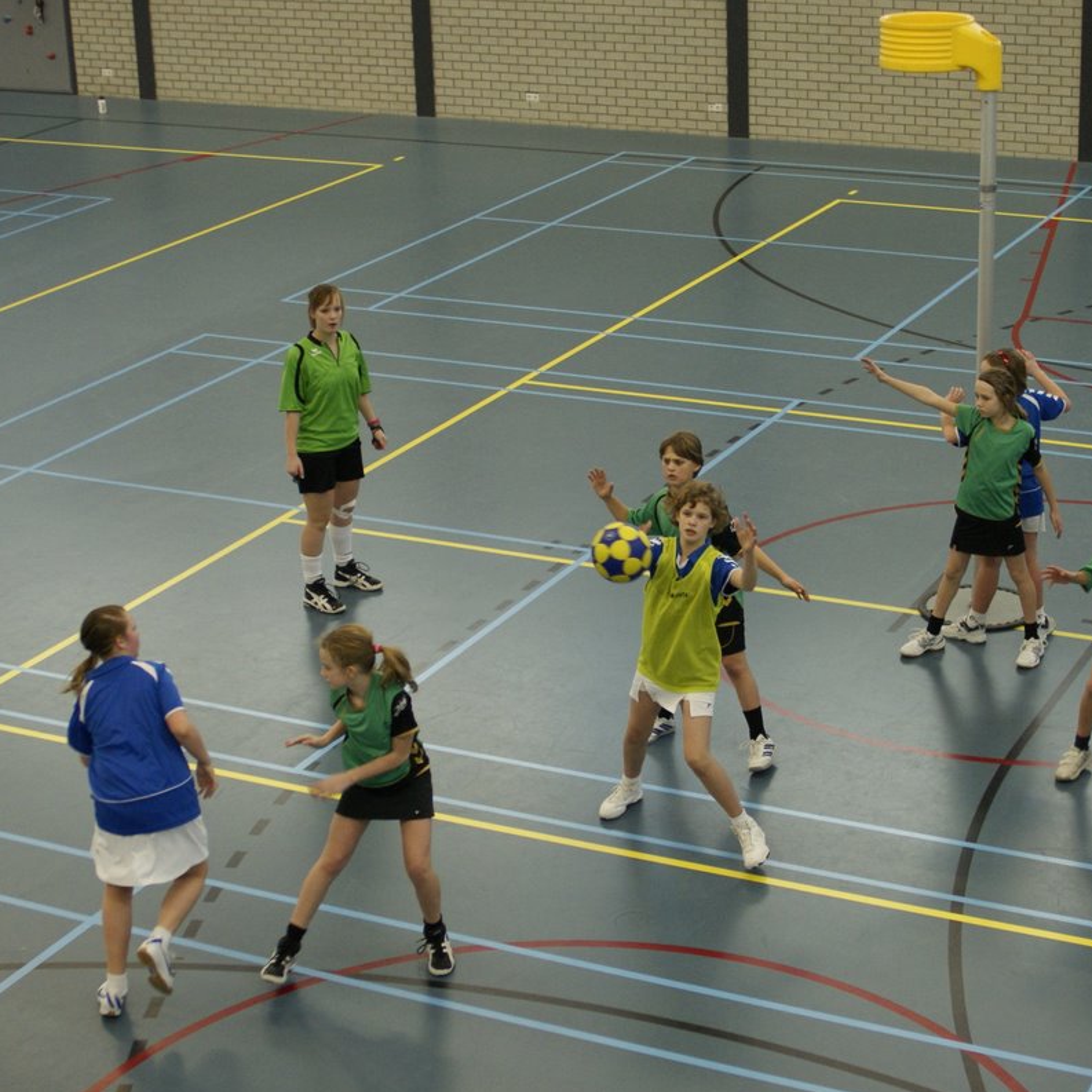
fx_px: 1927
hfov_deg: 31.3
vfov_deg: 31.6
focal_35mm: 54
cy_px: 547
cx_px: 749
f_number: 2.8
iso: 400
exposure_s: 1/200
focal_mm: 28
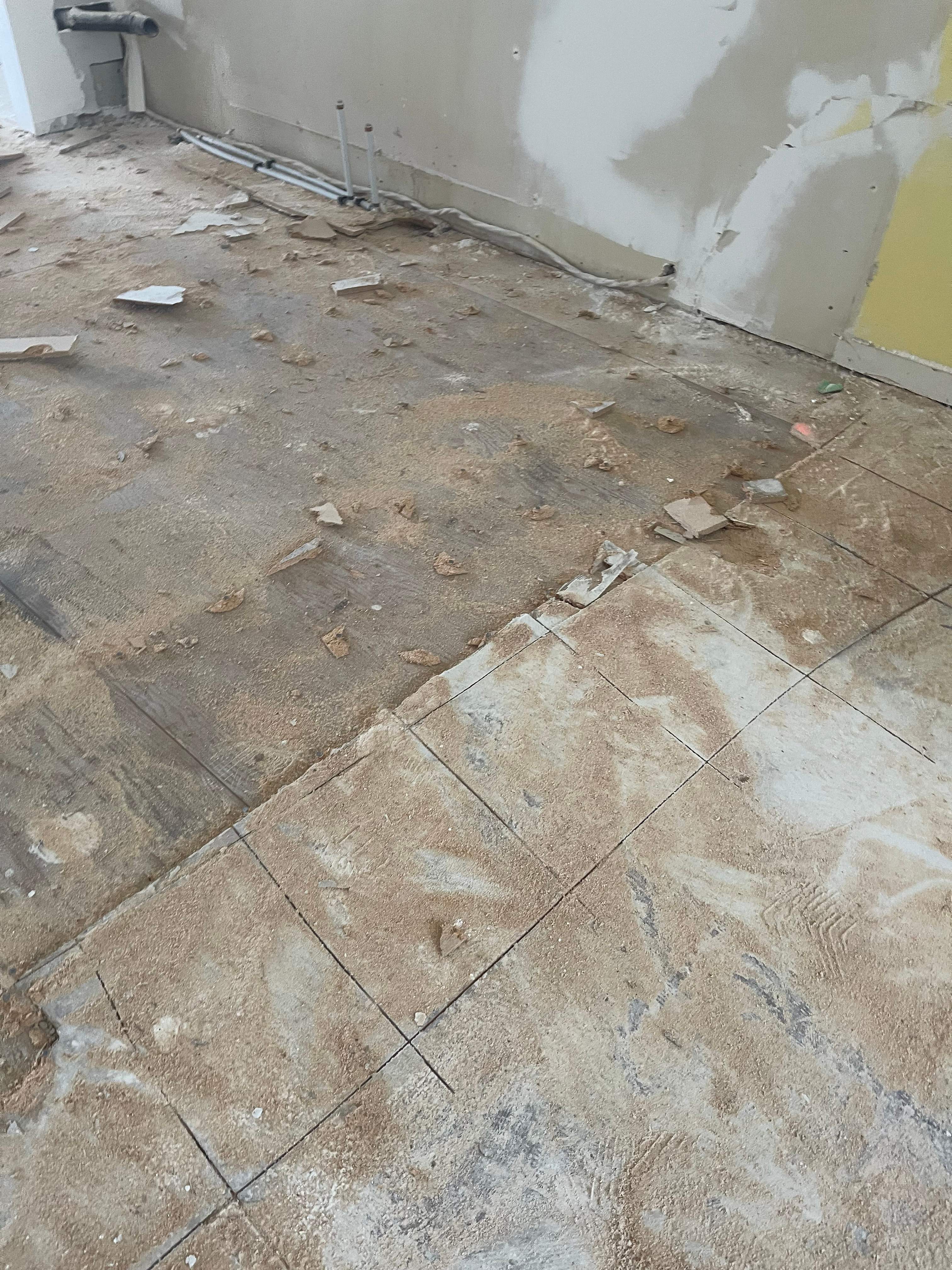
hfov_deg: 53.1
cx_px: 476
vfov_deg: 67.3
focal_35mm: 26
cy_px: 635
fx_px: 953
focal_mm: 5.1
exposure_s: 1/60
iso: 250
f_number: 1.6
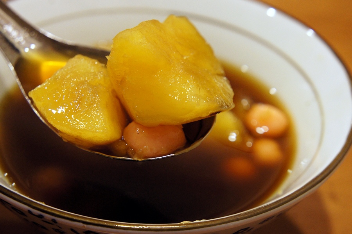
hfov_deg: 29.3
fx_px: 674
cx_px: 176
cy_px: 117
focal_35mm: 69
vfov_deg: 19.7
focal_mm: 46
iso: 1600
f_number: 6.3
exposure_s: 1/25
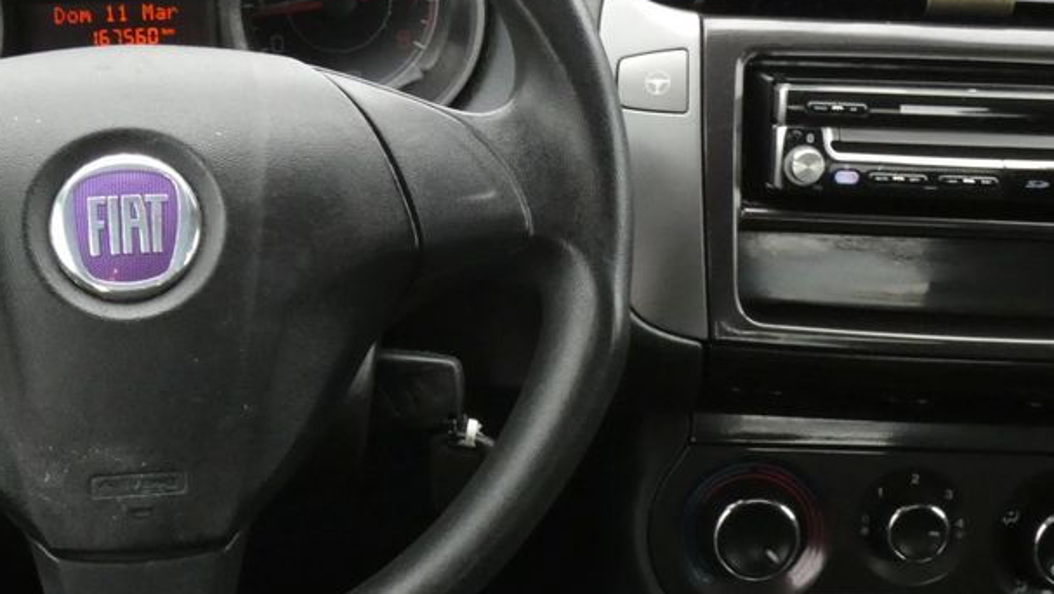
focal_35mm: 79
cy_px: 224
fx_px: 2209
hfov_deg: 26.7
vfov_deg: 15.3
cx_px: 379
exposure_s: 1/80
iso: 800
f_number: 5
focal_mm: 7.8
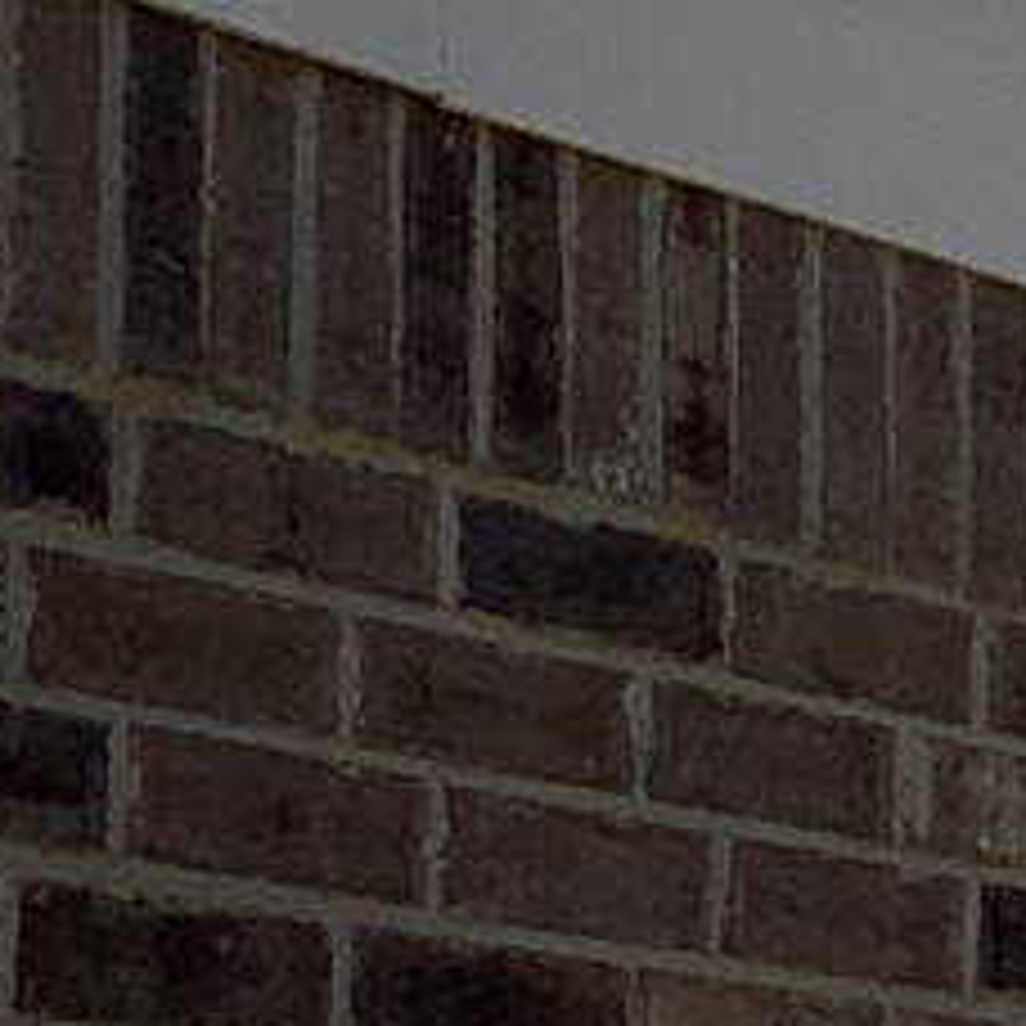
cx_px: 1480
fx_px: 7713
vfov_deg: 7.6
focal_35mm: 230
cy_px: 720
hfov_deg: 7.5
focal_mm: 3
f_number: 1.8
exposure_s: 1/2667
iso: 16
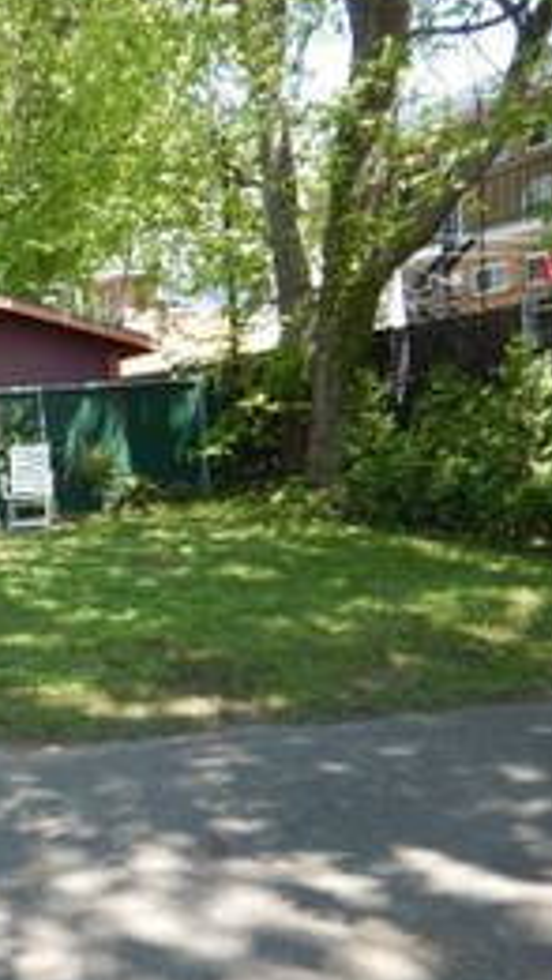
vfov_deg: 55.3
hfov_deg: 31.7
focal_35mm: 36
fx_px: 936
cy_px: 481
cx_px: 86
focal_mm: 4.3
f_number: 2.8
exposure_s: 1/250
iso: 125
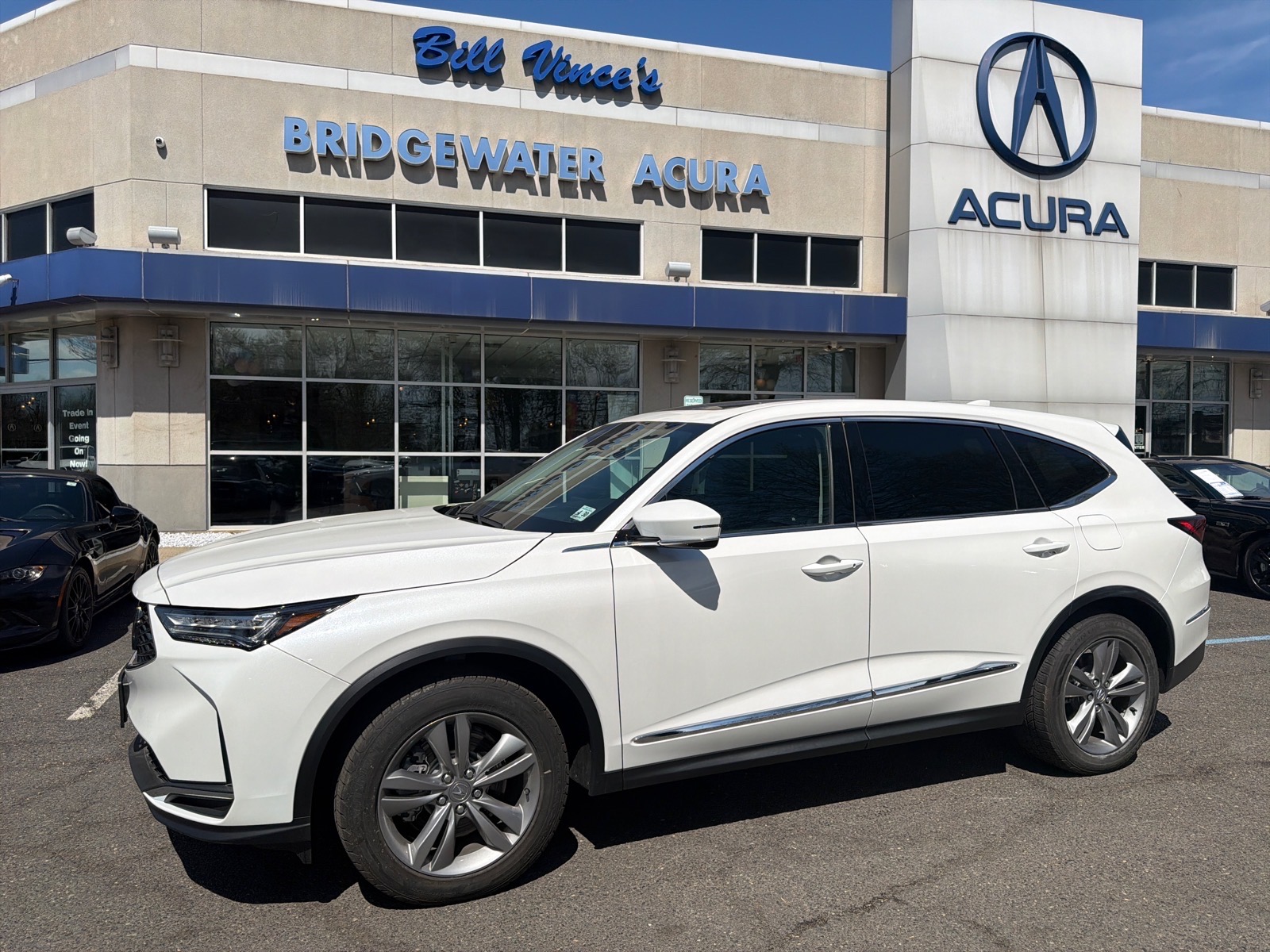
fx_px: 881
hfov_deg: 71.6
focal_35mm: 24
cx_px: 635
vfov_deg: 56.8
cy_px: 476
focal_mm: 6.76
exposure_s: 1/11905
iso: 80
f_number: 1.78
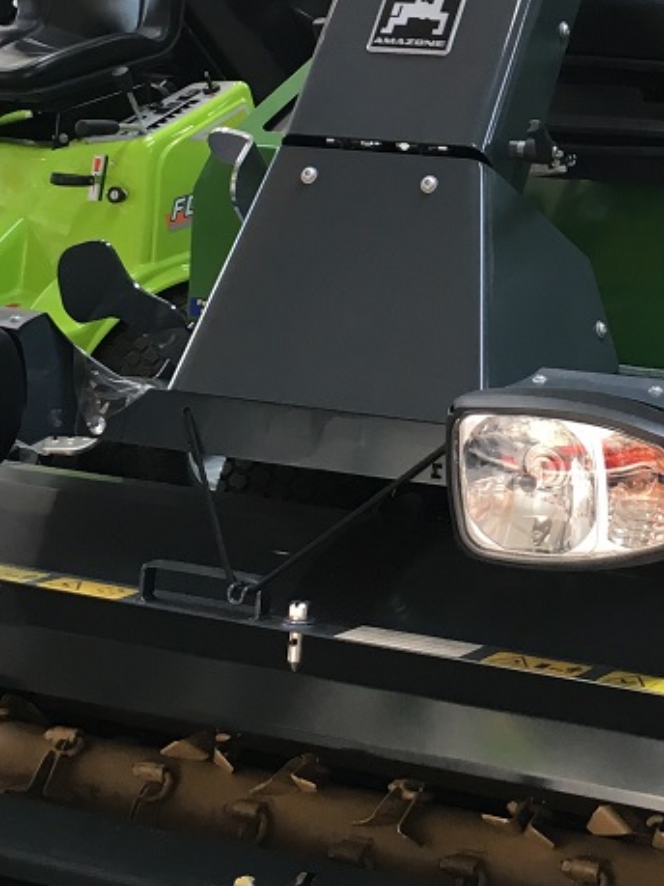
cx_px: 650
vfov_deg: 23.6
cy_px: 42
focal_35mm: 80
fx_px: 2047
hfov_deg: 18.0
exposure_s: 1/33
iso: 32
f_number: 2.2
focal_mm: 4.15
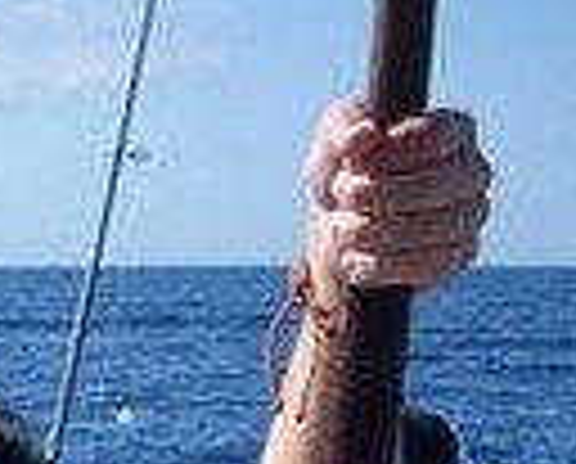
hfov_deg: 10.6
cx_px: -194
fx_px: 3024
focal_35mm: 177
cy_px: 1333
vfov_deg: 7.7
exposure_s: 1/239
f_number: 5.6
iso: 64
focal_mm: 6.2
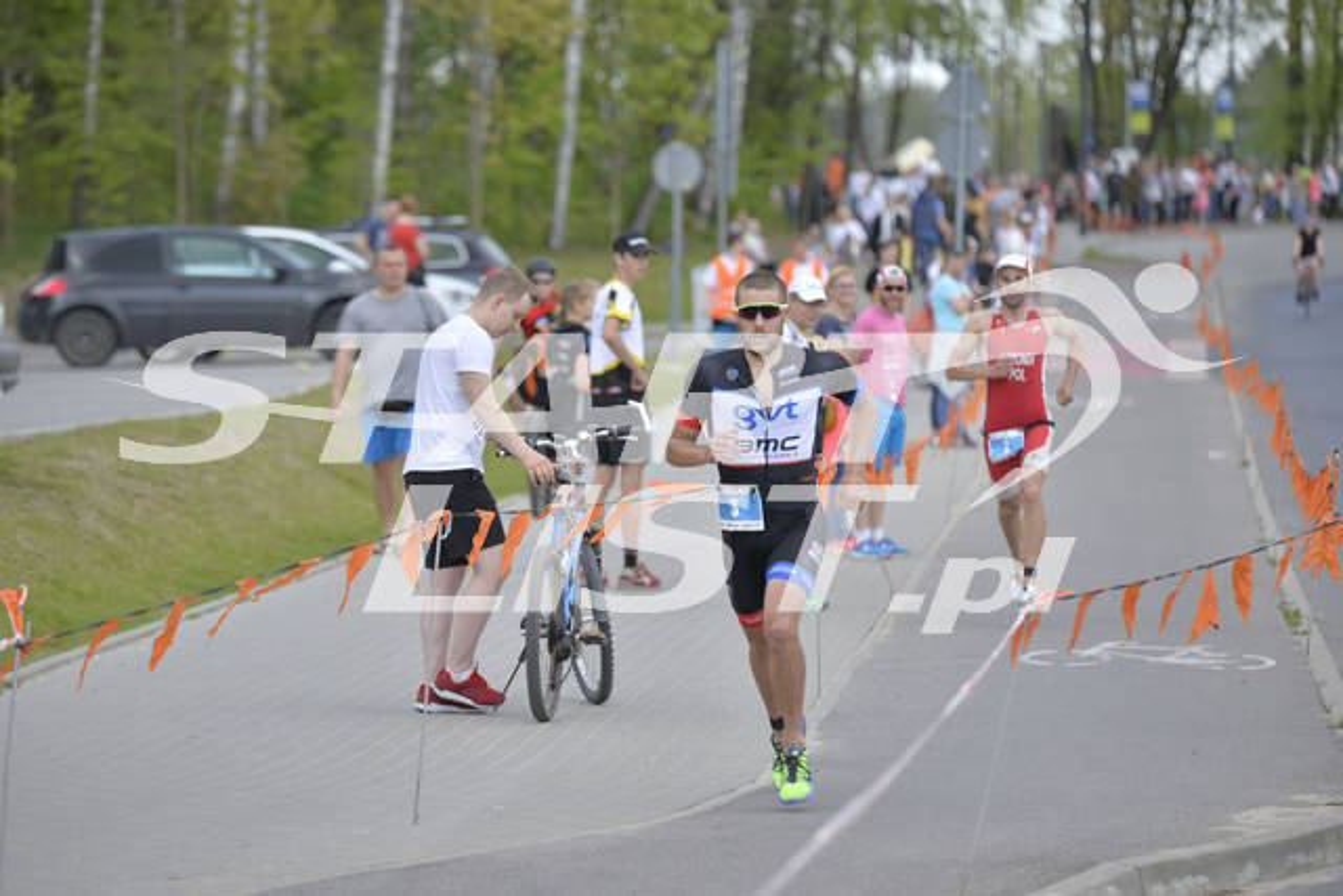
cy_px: 448
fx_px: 6903
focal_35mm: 185
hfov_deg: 11.1
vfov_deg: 7.4
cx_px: 672
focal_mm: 185
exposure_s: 1/2500
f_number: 4
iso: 400
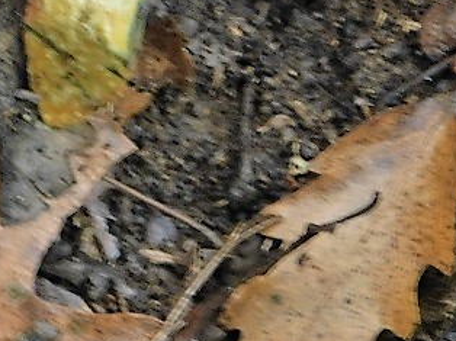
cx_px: -60
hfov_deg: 10.8
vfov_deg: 8.1
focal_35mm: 181
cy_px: -32
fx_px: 2383
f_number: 4.3
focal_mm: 12.6
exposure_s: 1/8
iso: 560
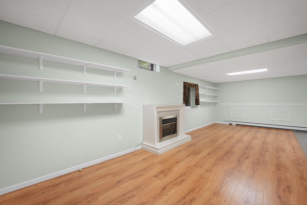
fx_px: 119
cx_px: 154
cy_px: 102
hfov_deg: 104.2
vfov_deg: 81.3
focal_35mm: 14
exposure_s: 1/125
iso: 2500
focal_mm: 14
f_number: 4.5
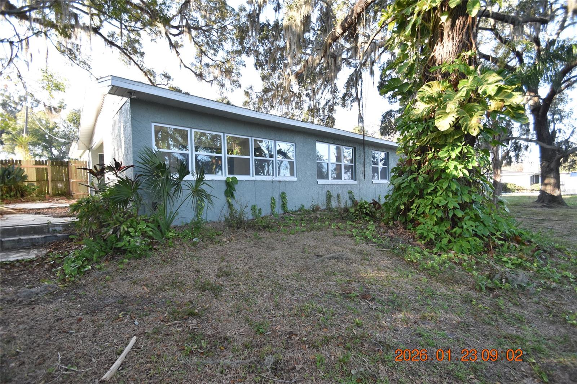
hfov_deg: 100.4
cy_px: 192
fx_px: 240
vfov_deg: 77.3
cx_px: 288
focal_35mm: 15
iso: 800
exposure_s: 1/500
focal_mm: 10
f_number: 3.5
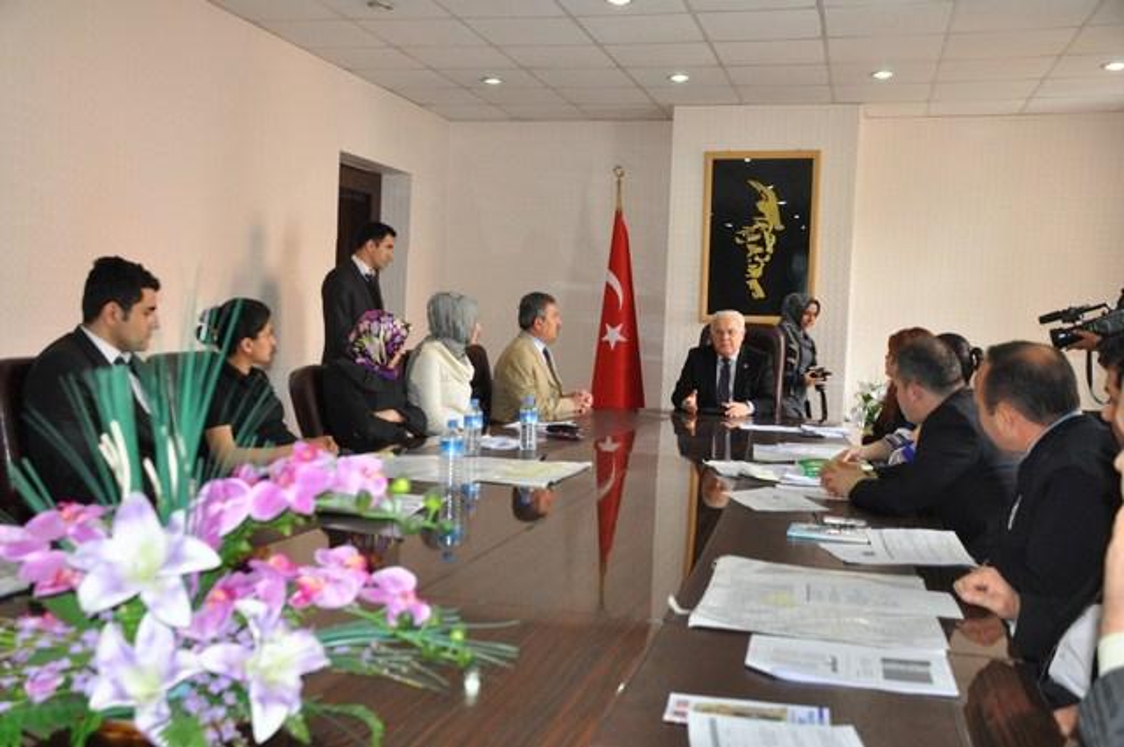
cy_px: 374
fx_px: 1123
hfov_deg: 53.2
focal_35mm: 36
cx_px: 562
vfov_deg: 36.8
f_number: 3.8
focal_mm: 24
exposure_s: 1/60
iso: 800
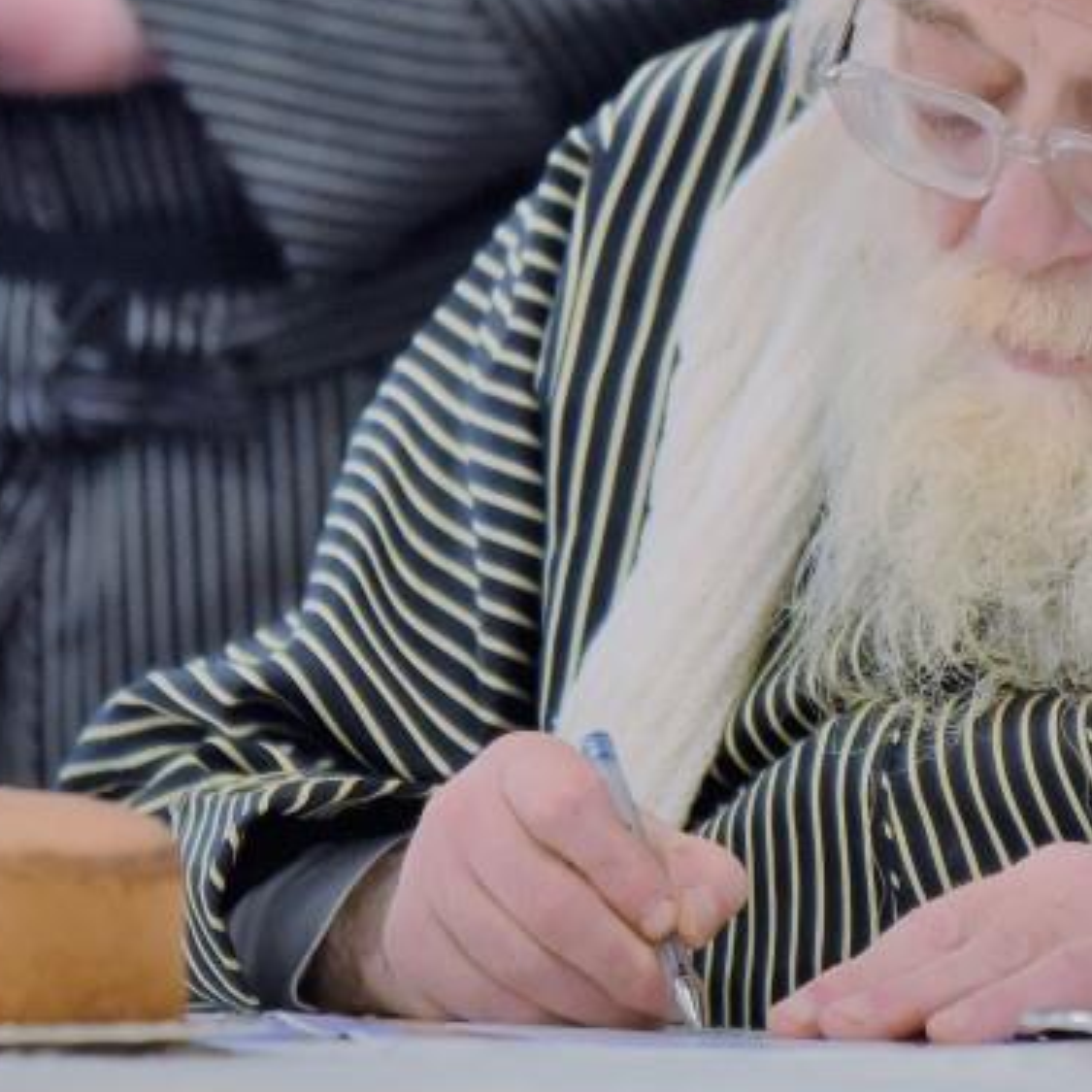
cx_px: 1121
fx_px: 16560
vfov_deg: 3.8
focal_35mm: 464
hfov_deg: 3.8
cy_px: 296
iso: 1600
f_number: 2.8
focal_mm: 200
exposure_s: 1/400
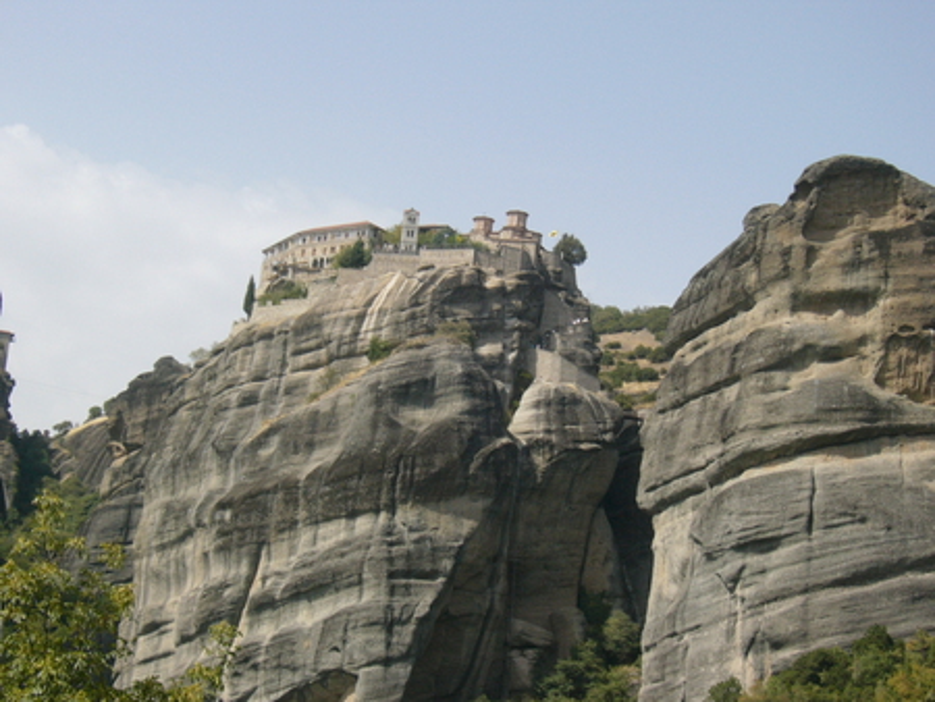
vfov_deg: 21.3
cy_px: 351
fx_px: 1865
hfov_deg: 28.1
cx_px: 468
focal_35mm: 69
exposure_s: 1/160
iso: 100
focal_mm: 11.5
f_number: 11.3
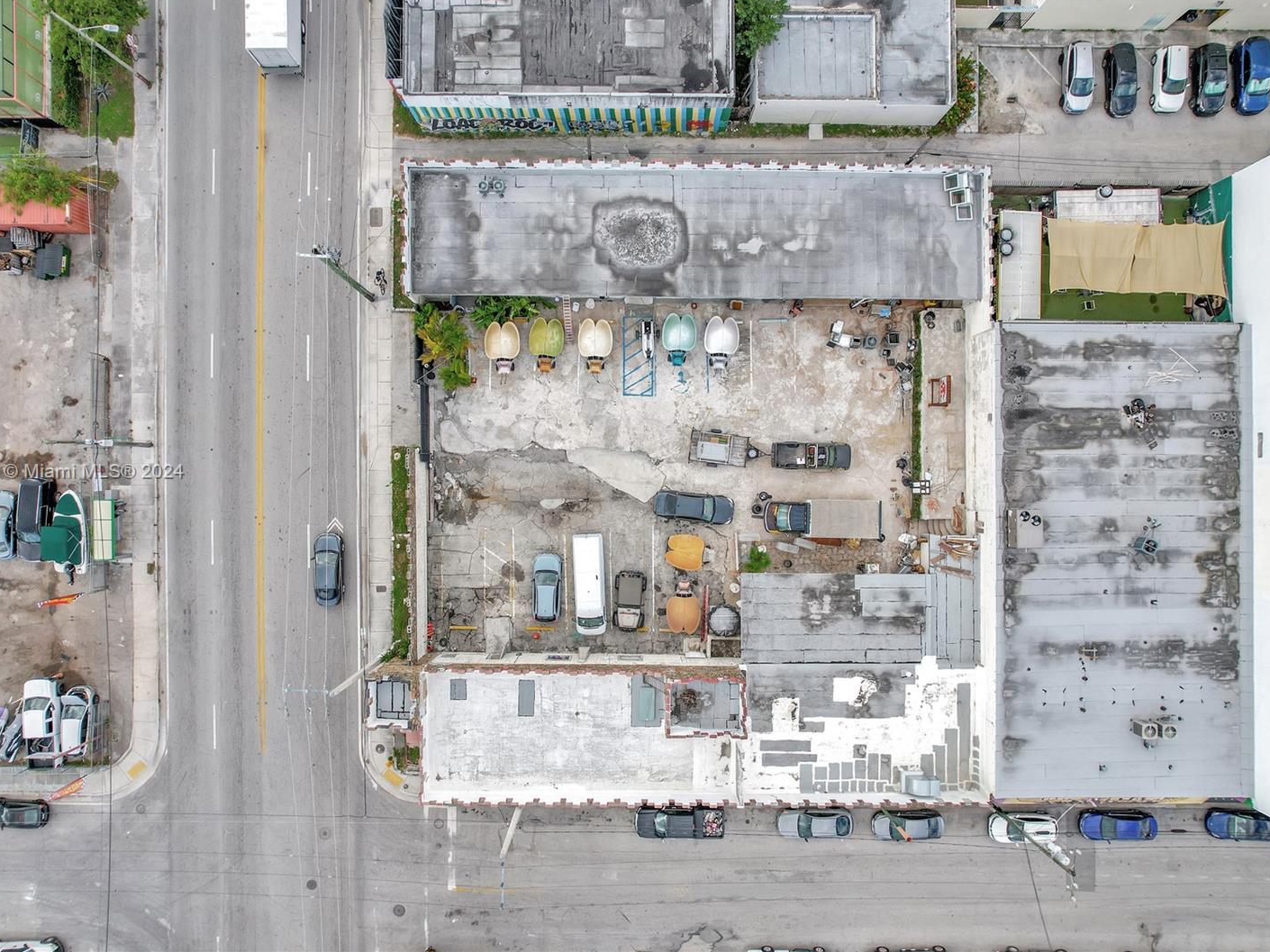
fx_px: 880
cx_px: 616
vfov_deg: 56.8
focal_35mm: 24
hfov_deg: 71.6
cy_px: 473
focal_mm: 8.38
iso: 110
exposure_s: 1/725
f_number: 2.8
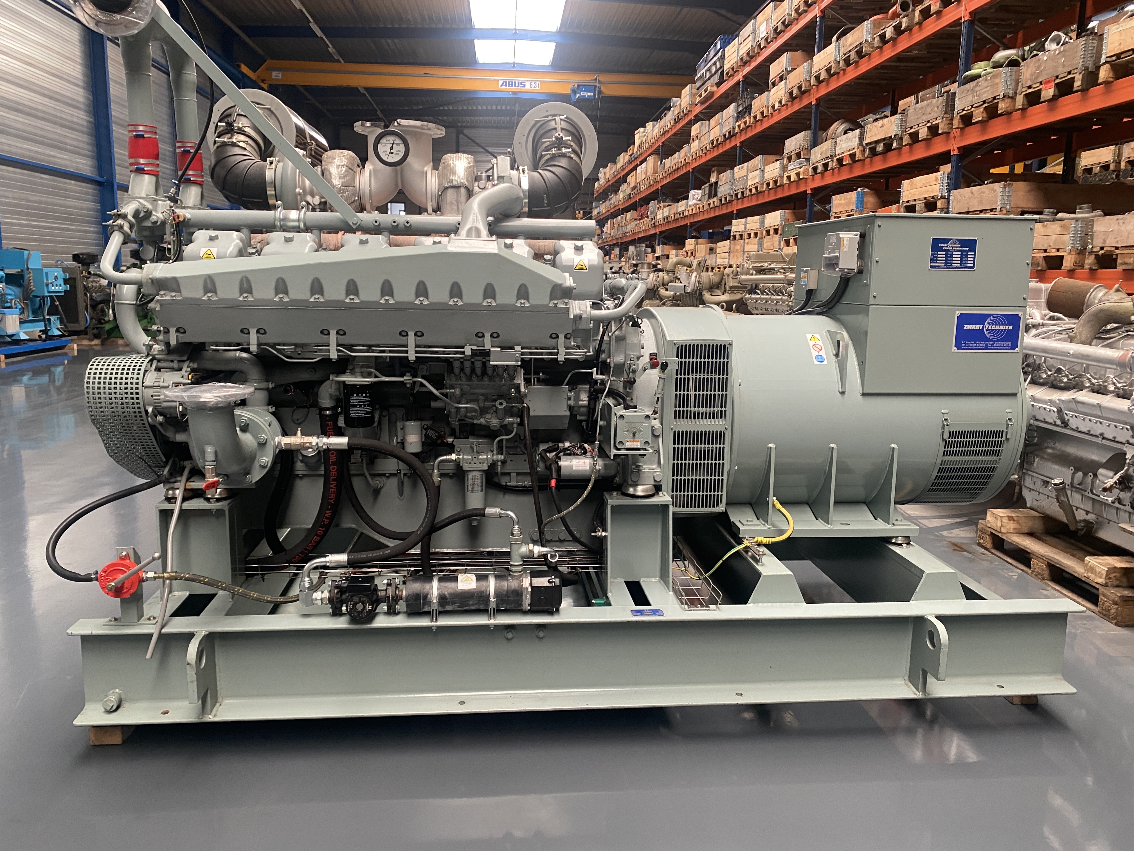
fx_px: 852
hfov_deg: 67.3
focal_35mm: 26
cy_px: 426
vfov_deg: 53.1
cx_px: 567
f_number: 1.8
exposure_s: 1/60
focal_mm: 4.25
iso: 200
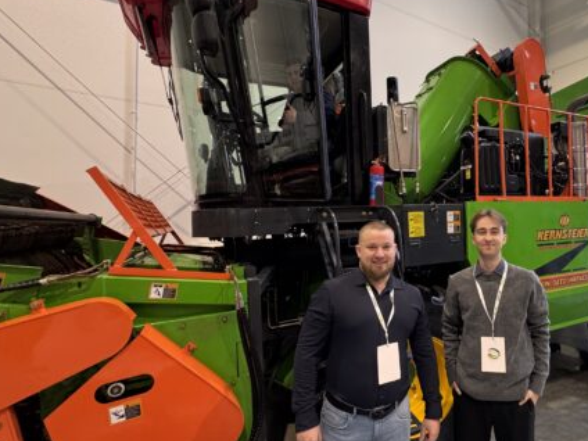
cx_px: 423
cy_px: 211
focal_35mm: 23
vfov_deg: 58.9
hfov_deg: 70.2
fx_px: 391
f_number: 2.2
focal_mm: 2.22
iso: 200
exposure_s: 1/50
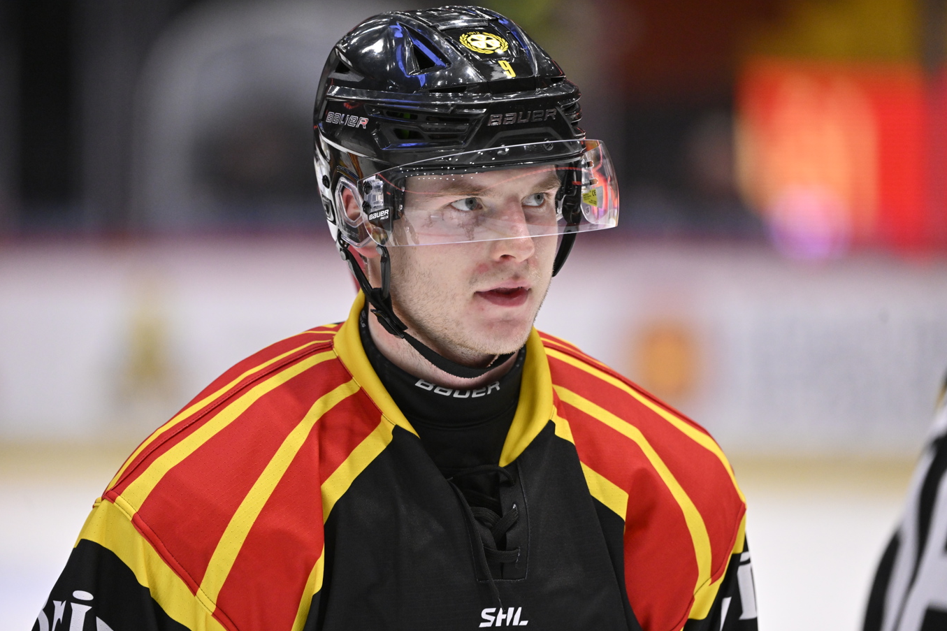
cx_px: 472
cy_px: 316
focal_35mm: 281
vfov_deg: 4.9
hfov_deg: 7.3
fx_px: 7390
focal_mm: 280
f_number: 4
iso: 3200
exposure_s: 1/1000
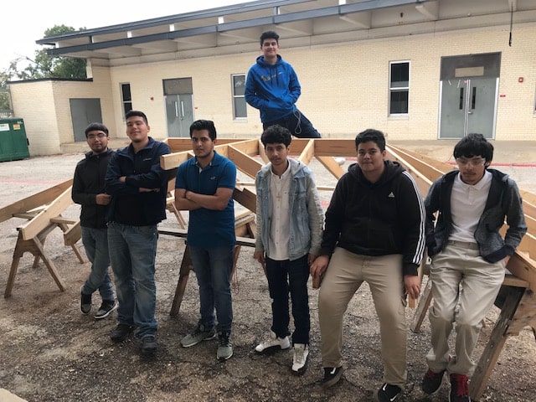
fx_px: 434
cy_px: 201
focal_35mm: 28
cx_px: 268
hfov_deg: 63.4
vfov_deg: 49.7
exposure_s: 1/134
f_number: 1.8
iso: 20
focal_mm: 3.99
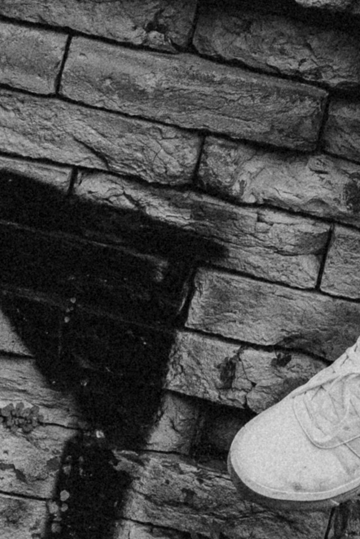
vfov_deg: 12.5
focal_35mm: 146
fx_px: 2190
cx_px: 616
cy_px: -503
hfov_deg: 9.0
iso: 1000
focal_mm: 35
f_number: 2
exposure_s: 1/8000
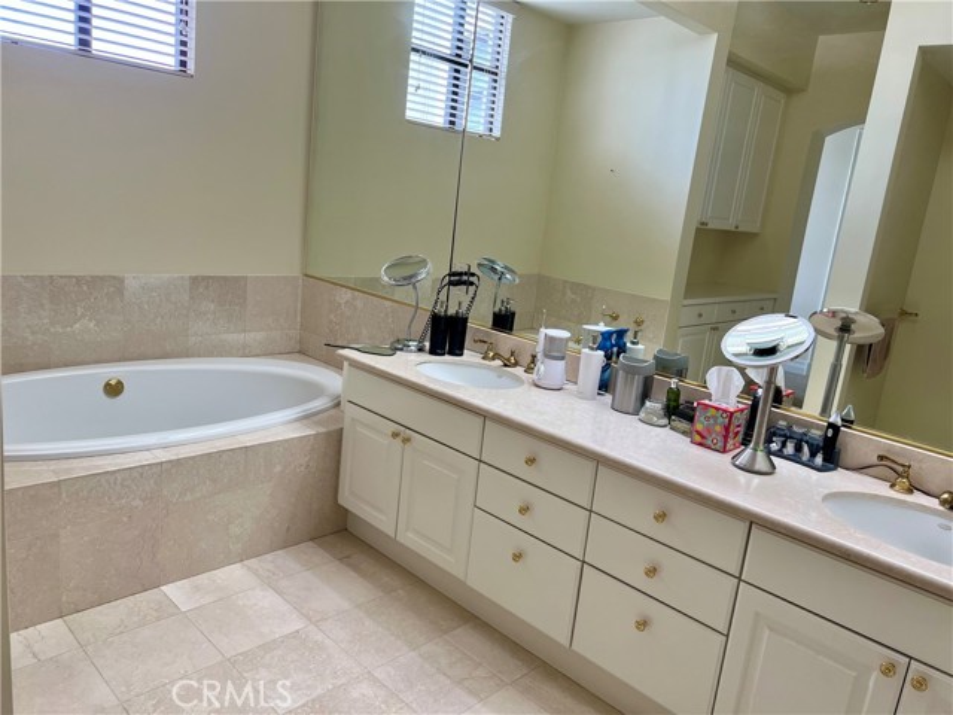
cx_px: 476
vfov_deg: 53.1
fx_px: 716
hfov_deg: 67.3
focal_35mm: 26
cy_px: 358
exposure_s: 1/120
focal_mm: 5.7
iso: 64
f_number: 1.5
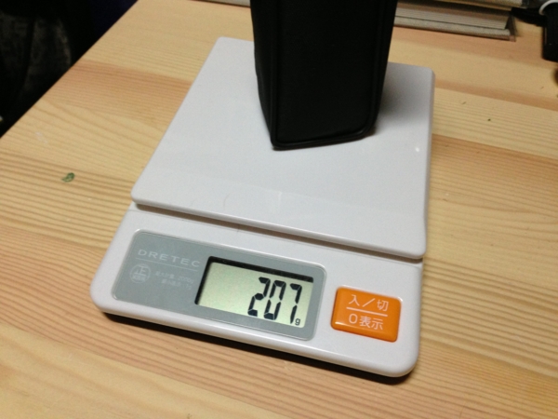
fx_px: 532
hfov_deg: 55.4
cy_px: 210
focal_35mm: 33
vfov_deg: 42.9
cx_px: 279
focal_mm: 4.13
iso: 200
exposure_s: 1/20
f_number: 2.4
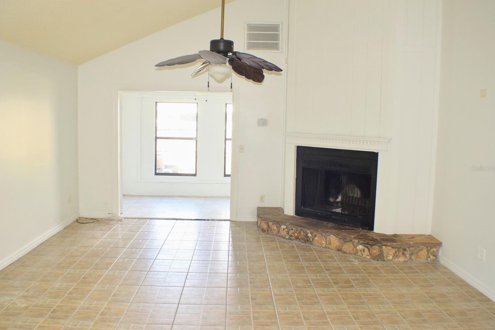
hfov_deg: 44.5
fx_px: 605
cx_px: 241
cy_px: 168
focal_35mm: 44
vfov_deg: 30.5
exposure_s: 1/125
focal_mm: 28
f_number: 5.6
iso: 720
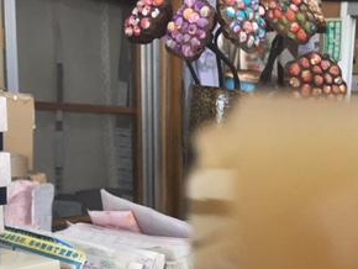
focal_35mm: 64
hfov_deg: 28.6
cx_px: 347
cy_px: 295
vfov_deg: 21.8
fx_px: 662
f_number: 2.2
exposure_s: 1/33
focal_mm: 4.2
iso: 50
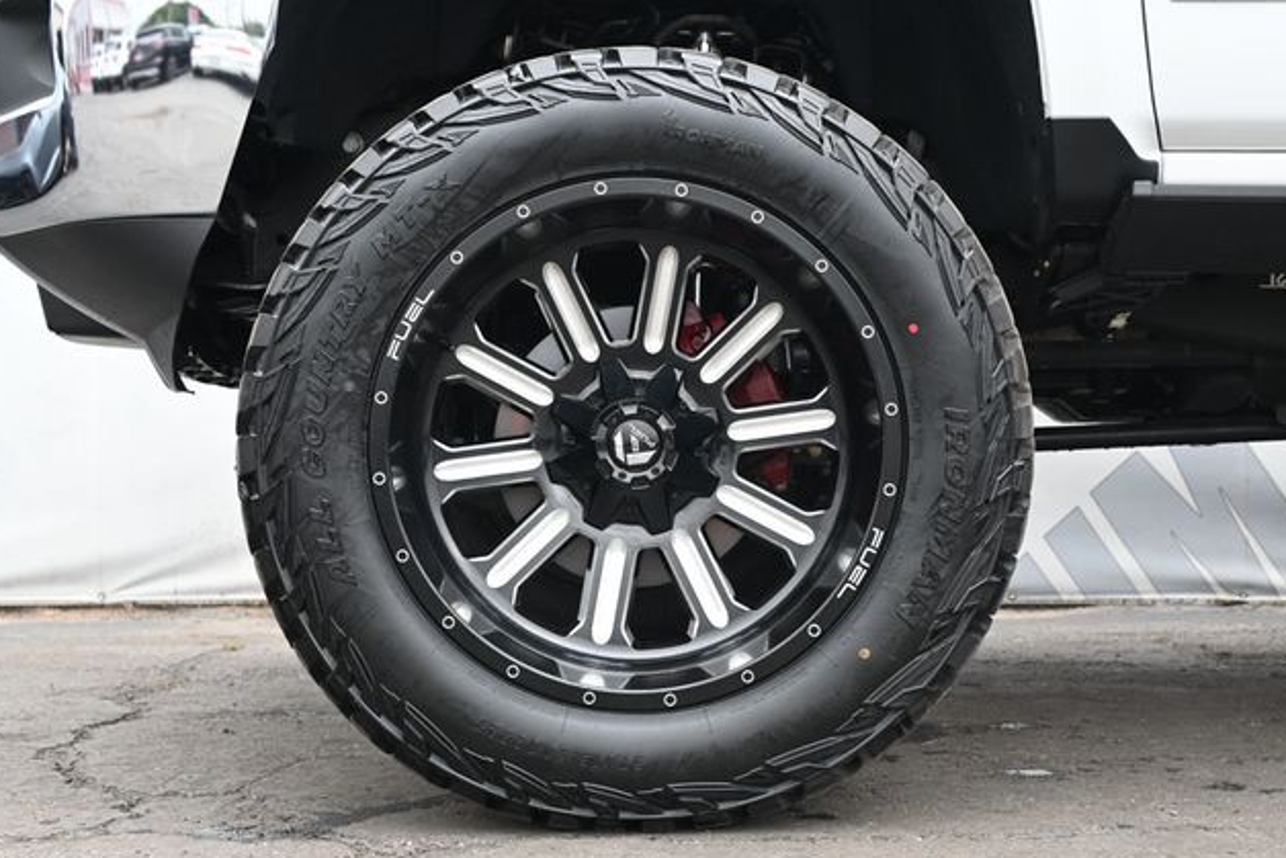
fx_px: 1965
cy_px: 434
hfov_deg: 36.2
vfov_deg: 24.6
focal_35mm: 55
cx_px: 643
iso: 500
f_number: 5.3
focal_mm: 36
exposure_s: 1/125
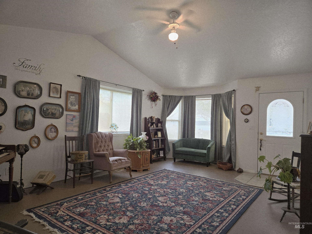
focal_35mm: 23
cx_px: 156
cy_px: 117
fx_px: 207
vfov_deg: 58.9
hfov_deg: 73.9
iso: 125
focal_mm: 5.4
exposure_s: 1/120
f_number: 1.8
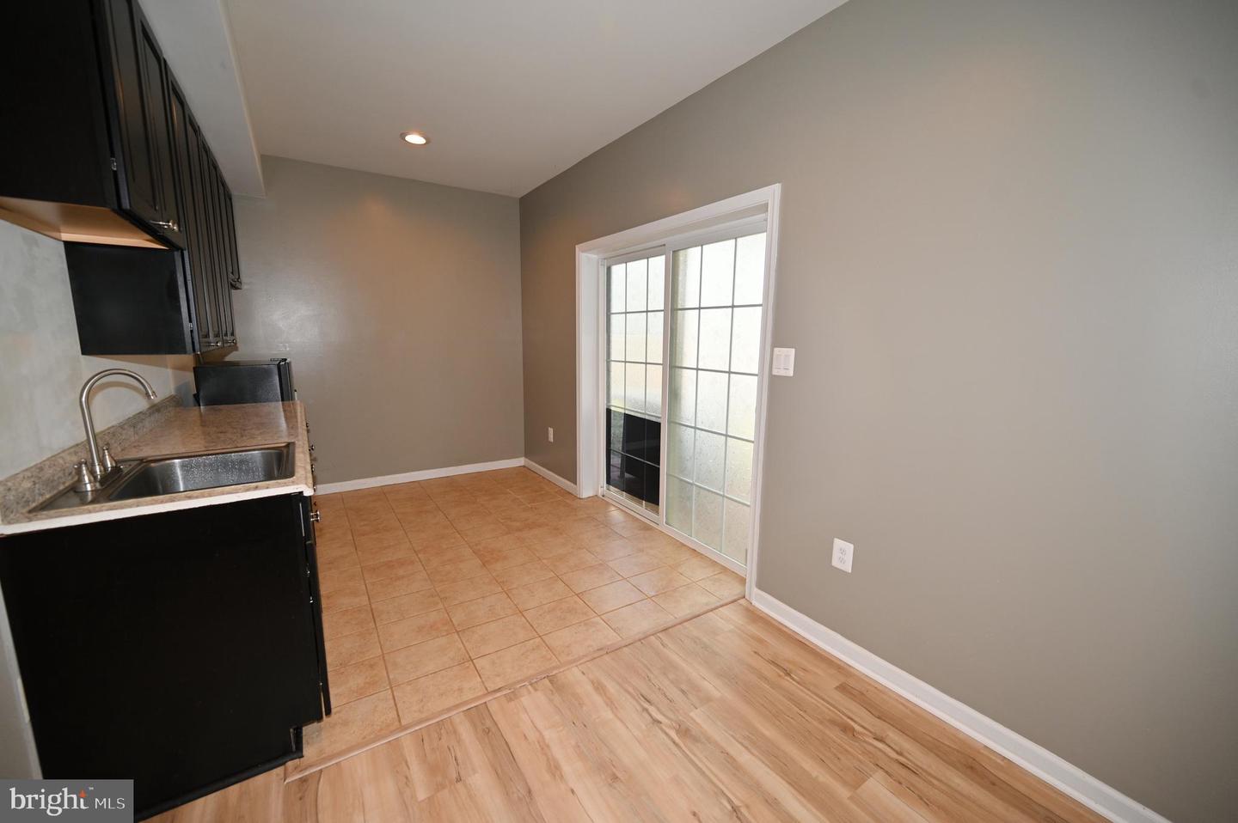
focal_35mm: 14
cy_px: 412
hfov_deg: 104.3
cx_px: 619
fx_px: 481
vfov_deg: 81.1
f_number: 4
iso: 180
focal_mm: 14
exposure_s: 1/80
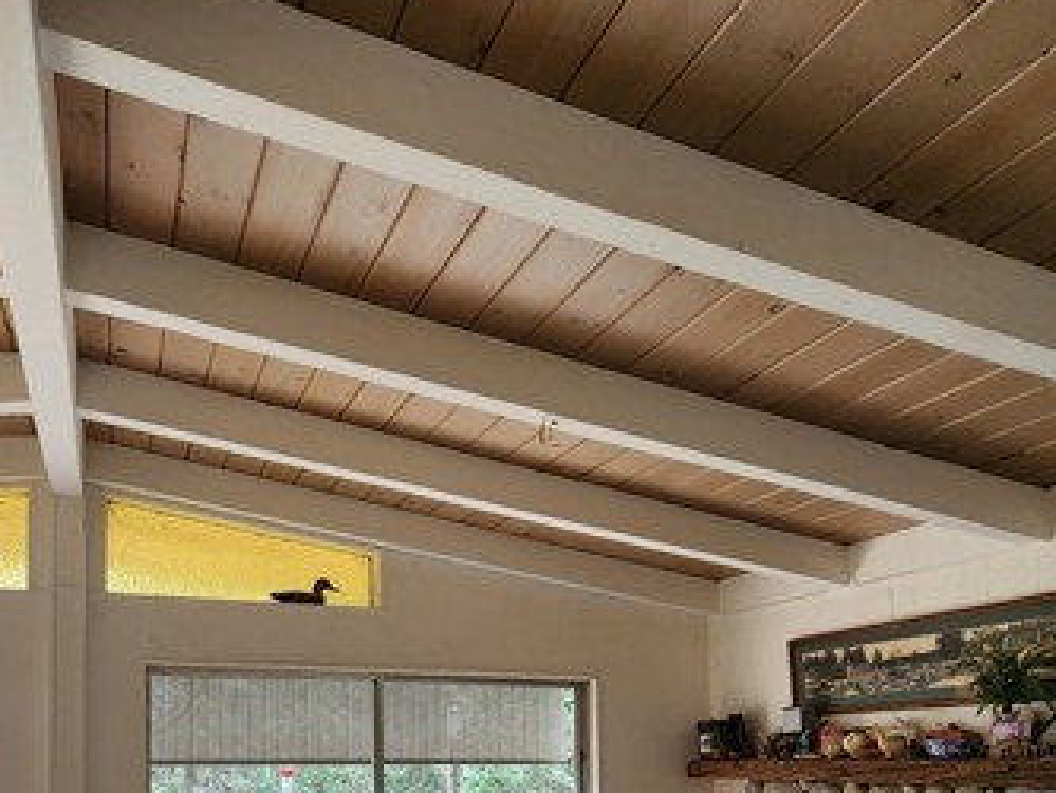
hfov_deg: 65.6
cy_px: 717
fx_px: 763
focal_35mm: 25
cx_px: 279
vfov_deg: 48.9
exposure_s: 1/60
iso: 100
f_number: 2.2
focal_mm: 2.2
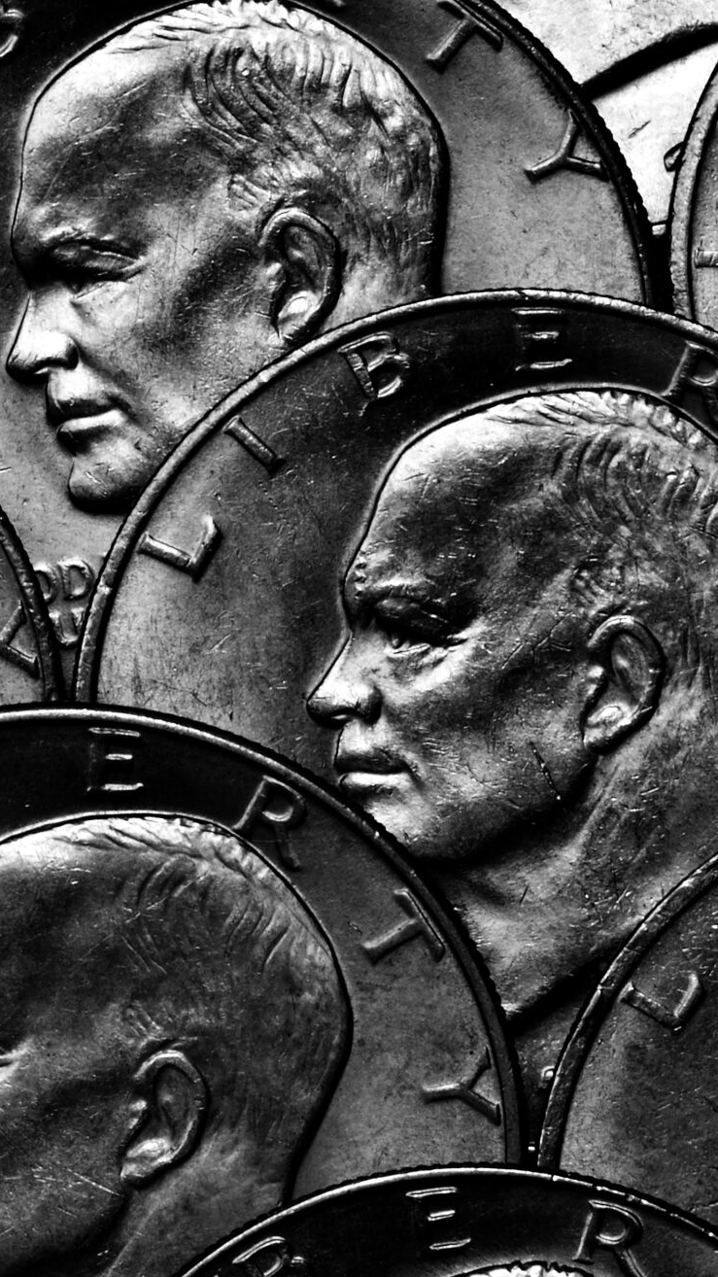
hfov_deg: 4.4
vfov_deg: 7.8
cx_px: -35
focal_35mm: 275
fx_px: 9309
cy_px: 801
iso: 100
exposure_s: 1/2.5
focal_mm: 90
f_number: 40
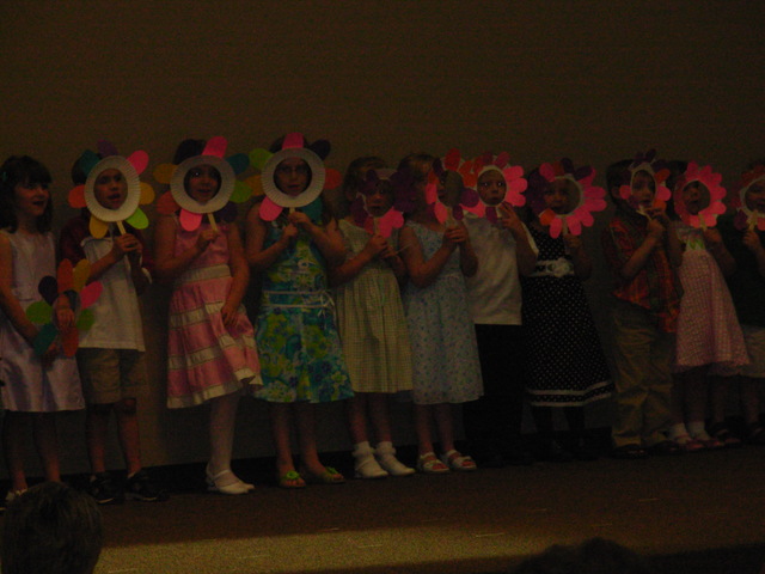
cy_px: 287
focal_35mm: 190
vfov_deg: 7.8
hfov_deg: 10.4
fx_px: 4199
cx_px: 382
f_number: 5
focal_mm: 31.4
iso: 200
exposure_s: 1/395
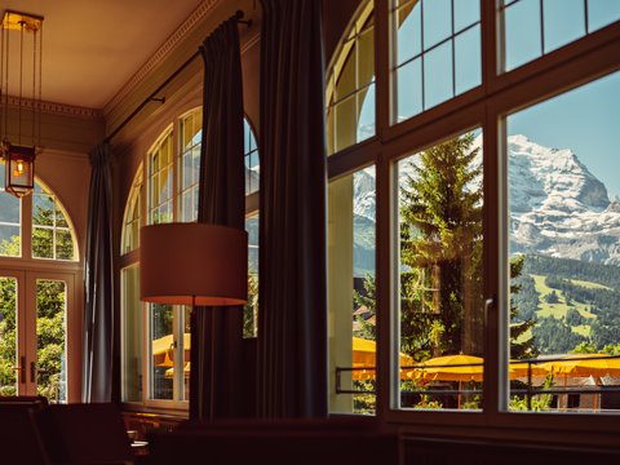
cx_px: 310
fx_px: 788
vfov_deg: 32.9
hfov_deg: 42.9
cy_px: 232
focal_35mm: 44
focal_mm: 55
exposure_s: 1/800
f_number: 2.8
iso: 80
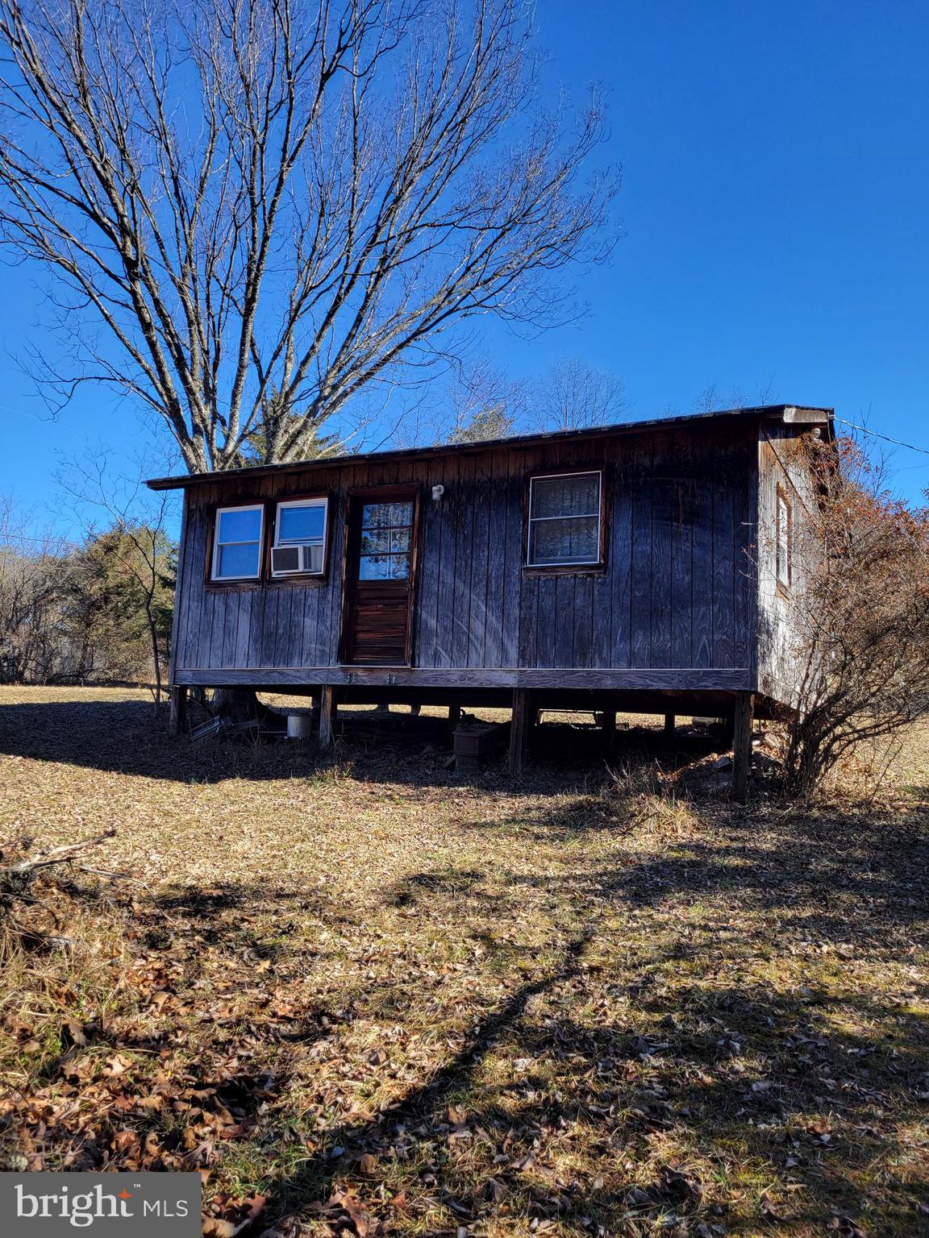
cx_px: 464
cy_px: 619
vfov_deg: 67.3
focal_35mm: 26
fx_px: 930
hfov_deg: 53.1
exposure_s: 1/720
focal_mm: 5.4
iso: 40
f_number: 1.8
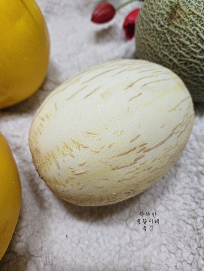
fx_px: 181
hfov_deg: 58.9
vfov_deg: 73.9
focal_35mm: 23
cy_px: 136
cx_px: 102
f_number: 1.8
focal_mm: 5.4
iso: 640
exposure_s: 1/120
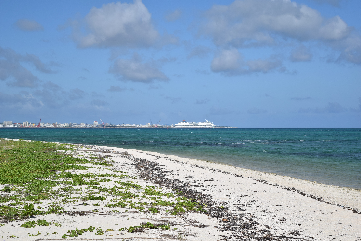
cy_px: 120
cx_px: 180
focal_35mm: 82
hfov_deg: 24.6
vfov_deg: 16.6
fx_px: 827
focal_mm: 55
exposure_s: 1/1250
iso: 125
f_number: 5.6
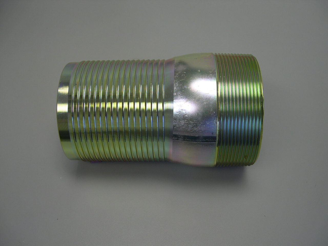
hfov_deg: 49.0
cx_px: 164
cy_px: 123
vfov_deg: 37.7
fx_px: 360
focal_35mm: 38
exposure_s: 1/47
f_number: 2.8
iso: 100
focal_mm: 8
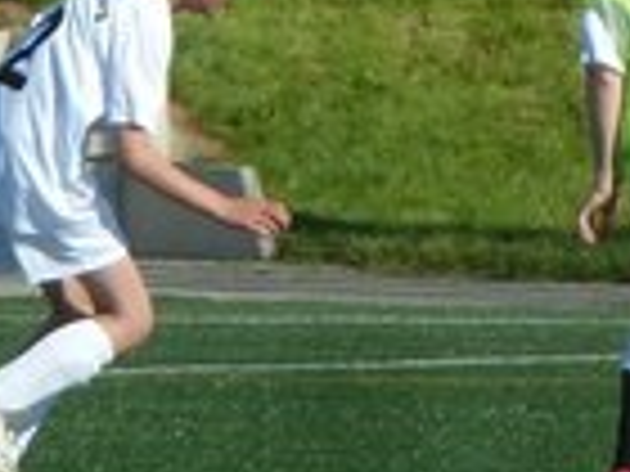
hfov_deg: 1.4
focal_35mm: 1387
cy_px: 115
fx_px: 25243
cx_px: 554
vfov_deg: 1.1
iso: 80
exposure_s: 1/400
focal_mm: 45.7
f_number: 5.6
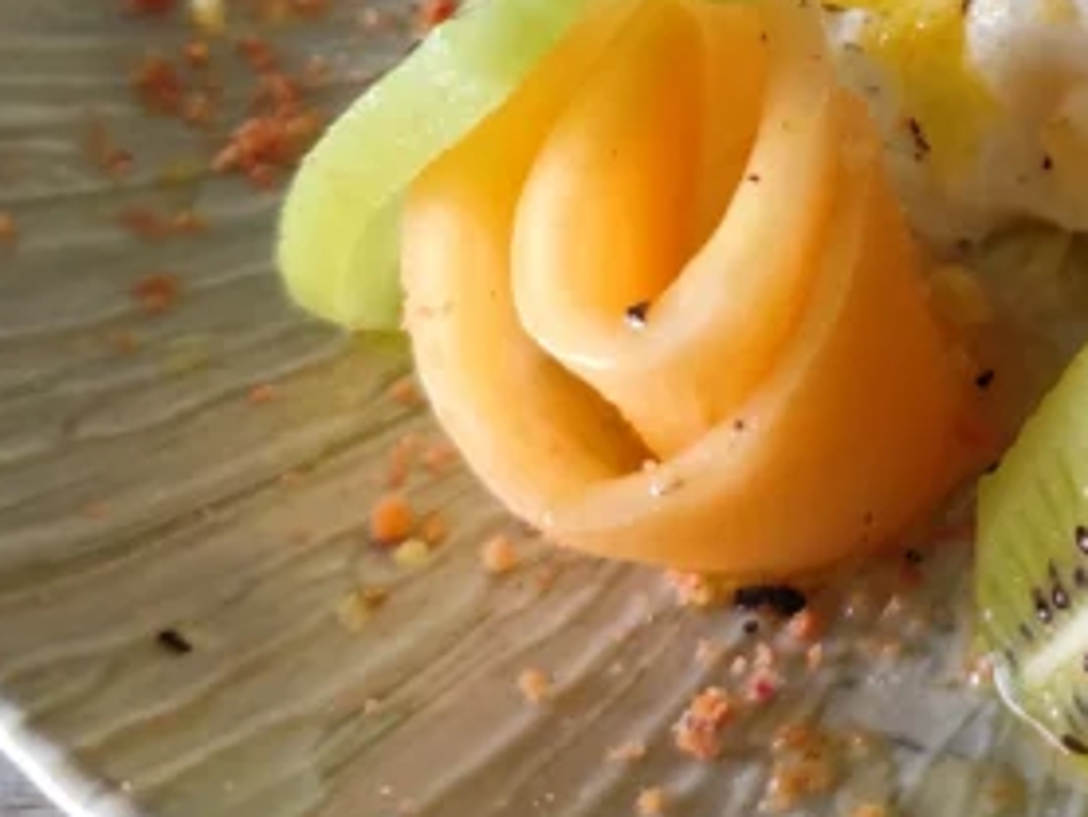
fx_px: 2673
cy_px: -39
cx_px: 1371
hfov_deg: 21.1
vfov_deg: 16.9
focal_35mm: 85
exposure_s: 1/50
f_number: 1.65
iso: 640
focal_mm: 6.14
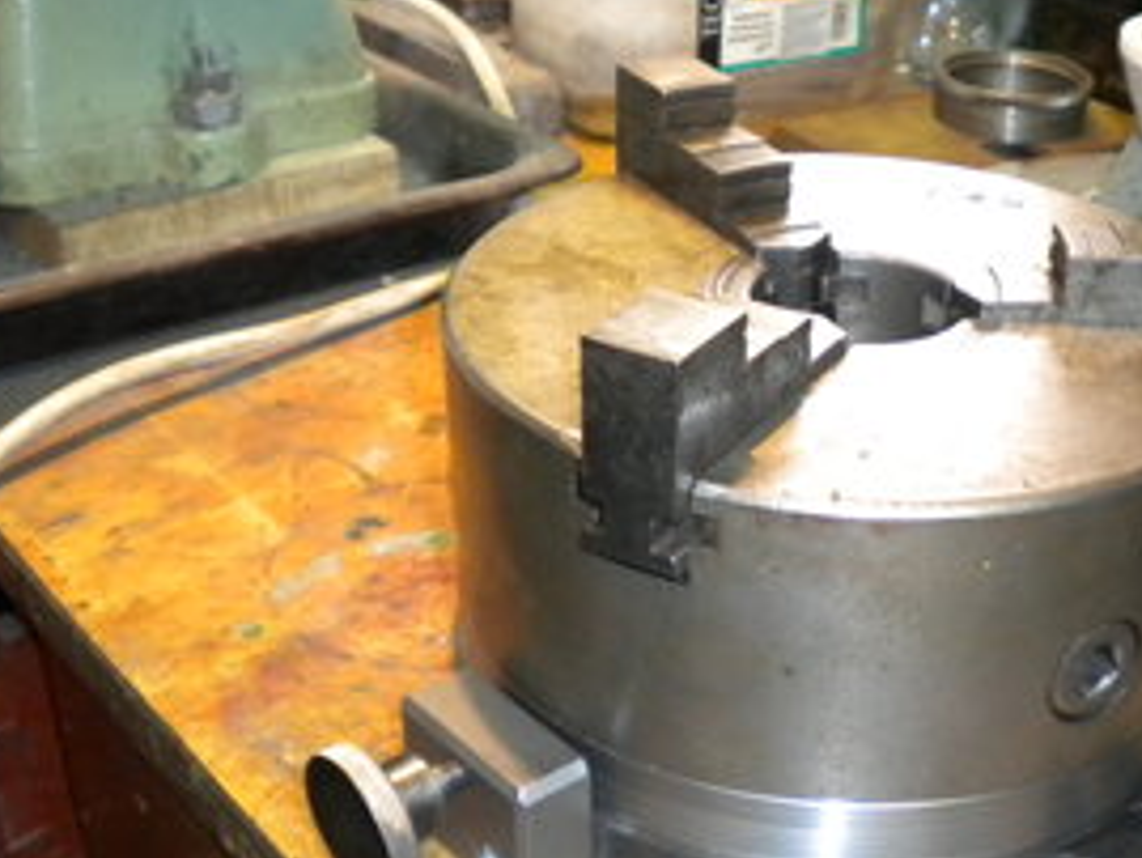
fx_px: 1716
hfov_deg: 36.3
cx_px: 785
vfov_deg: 27.9
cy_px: 548
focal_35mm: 52
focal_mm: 6.3
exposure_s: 1/30
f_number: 3.1
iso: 400
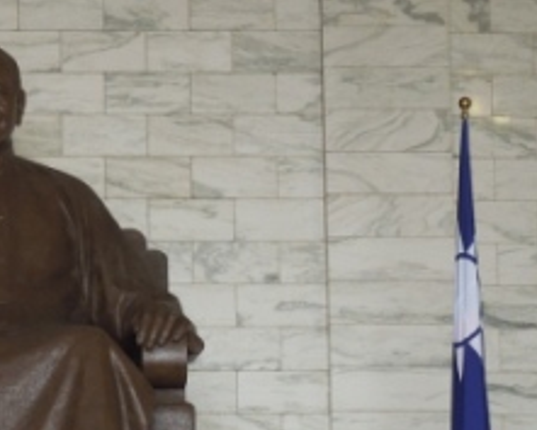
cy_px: 134
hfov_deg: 8.2
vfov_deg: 6.6
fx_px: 3737
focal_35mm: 235
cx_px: 17
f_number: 4.8
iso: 400
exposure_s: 1/60
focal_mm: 21.5
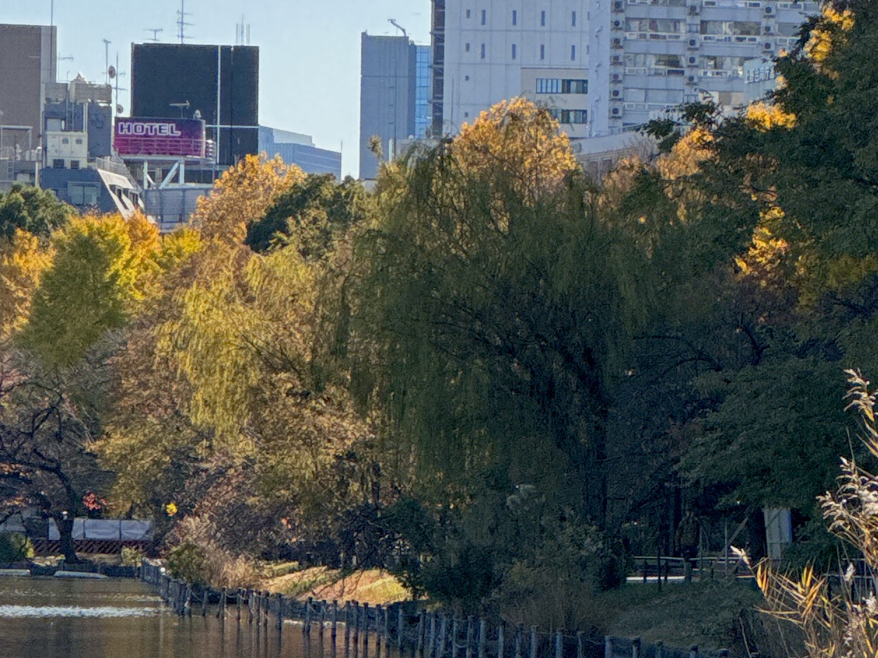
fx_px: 5833
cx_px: 824
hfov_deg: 8.6
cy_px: 701
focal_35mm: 230
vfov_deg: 6.4
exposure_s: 1/649
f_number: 2.8
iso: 25
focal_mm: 9
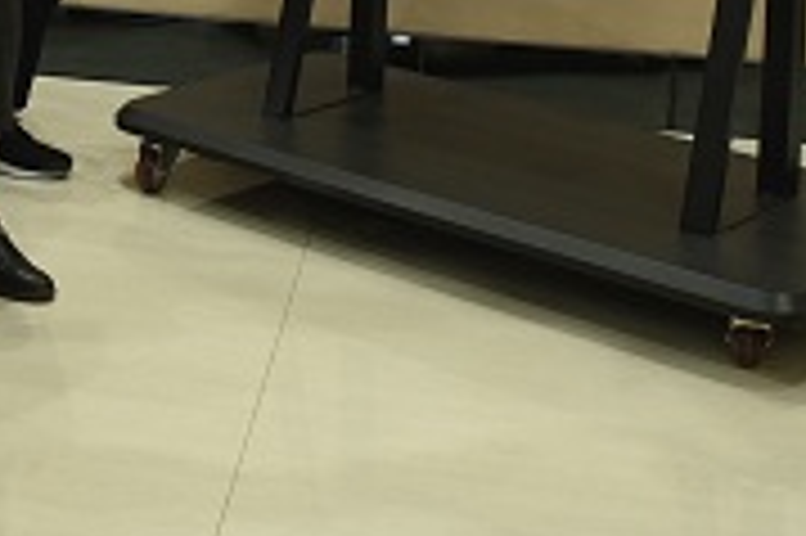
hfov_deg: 20.6
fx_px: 2103
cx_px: -95
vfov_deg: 12.9
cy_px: -475
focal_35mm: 94
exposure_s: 1/50
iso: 560
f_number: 3.5
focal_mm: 24
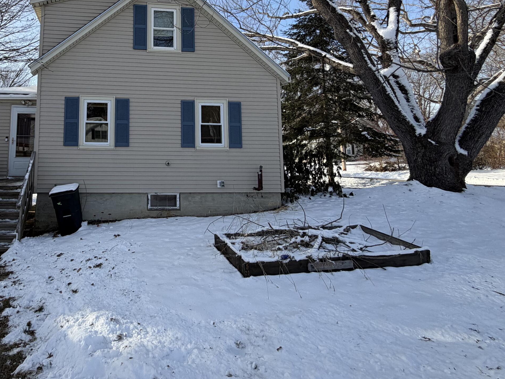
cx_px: 140
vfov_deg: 59.4
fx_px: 321
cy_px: 121
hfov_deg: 72.3
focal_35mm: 22
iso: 32
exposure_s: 1/770
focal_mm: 2.22
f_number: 2.2
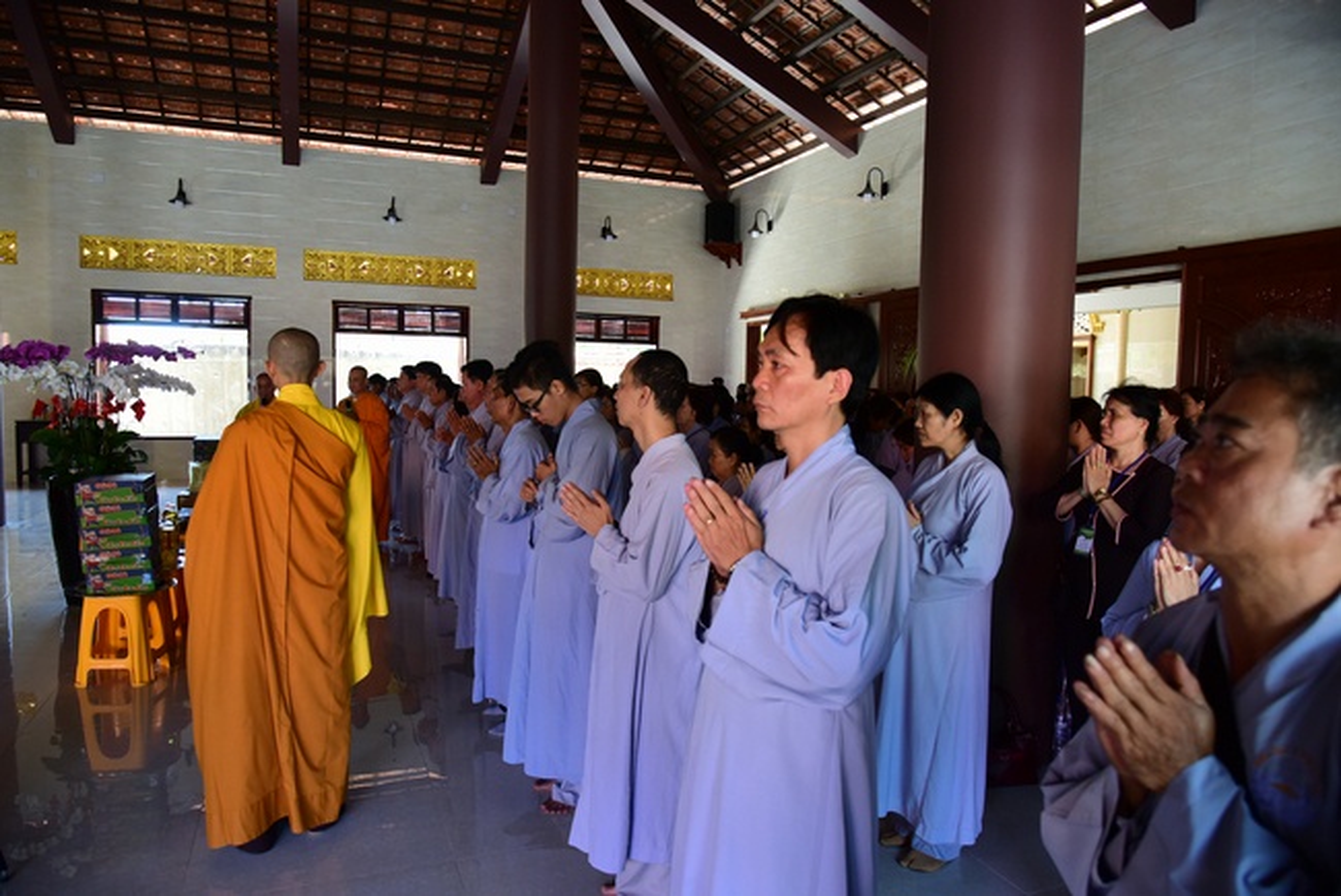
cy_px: 448
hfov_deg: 73.7
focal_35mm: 24
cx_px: 670
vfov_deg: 53.2
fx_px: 894
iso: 1000
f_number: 5
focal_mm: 24
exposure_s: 1/60
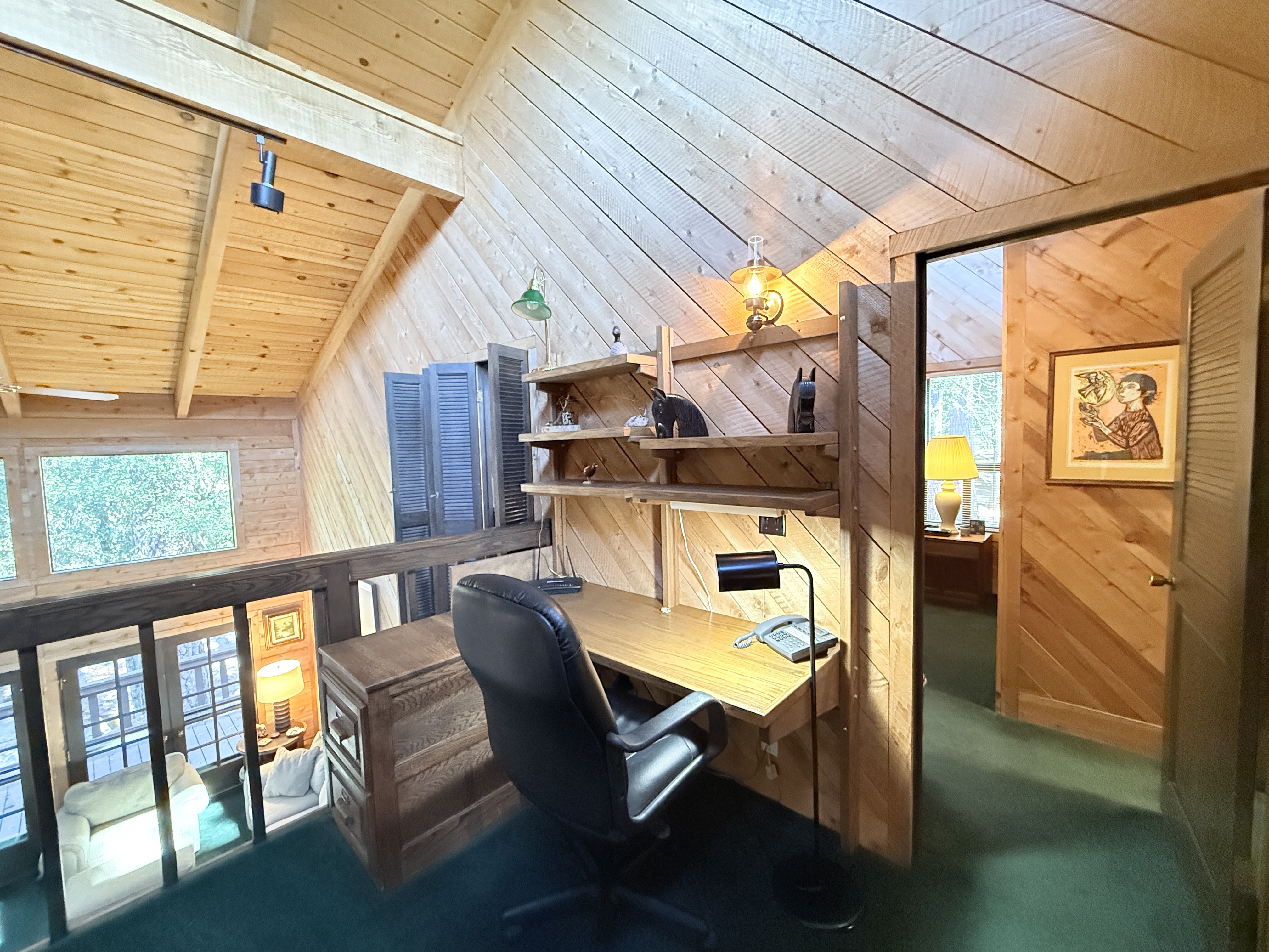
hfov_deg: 102.1
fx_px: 513
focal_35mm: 14
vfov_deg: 85.7
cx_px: 634
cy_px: 476
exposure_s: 1/60
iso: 800
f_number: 2.2
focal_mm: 2.22
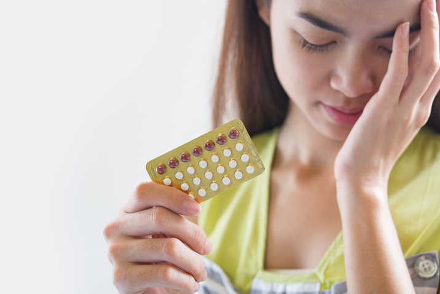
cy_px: 135
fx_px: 819
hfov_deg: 30.1
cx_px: 231
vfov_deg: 20.3
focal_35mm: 67
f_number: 4.5
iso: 400
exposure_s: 1/100
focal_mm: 60
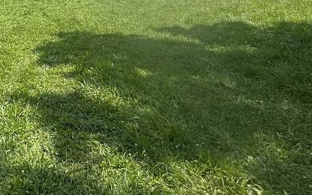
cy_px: -65
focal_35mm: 42
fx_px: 357
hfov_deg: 41.0
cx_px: -2
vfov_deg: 25.7
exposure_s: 1/2451
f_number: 2.2
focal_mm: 2.22
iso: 50
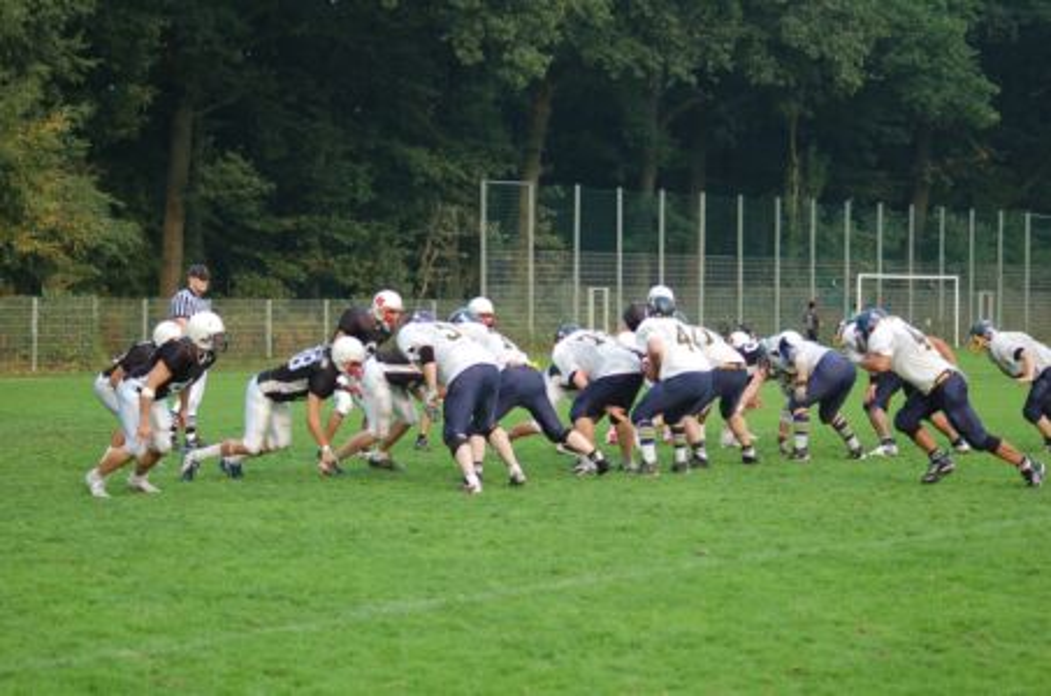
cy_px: 348
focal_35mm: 105
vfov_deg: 13.0
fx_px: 3059
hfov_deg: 19.5
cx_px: 526
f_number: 4
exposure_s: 1/640
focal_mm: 70
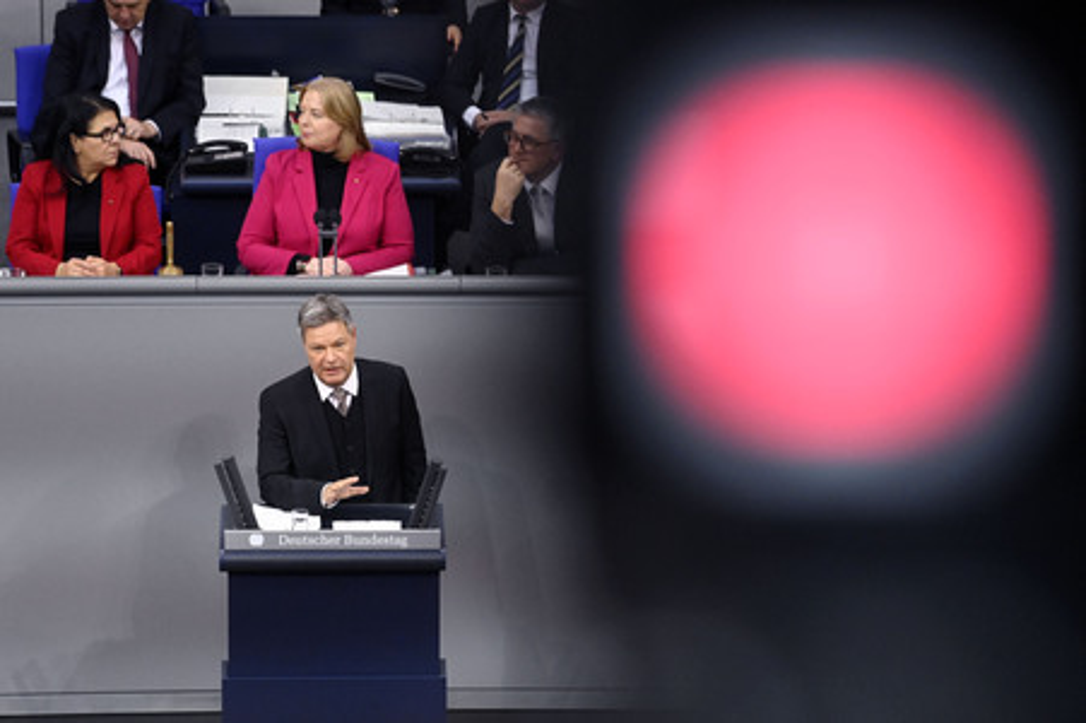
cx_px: 543
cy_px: 362
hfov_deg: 7.6
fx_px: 8139
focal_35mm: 270
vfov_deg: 5.1
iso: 10000
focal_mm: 270
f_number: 5.6
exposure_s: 1/320
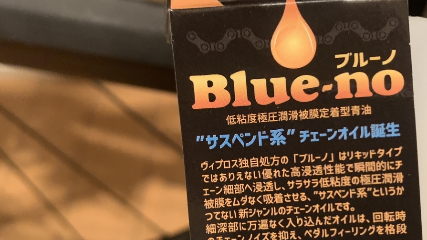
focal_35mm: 38
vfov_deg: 31.0
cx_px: 280
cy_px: 156
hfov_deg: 51.9
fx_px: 430
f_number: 1.8
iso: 320
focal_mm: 4.25
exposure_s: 1/25
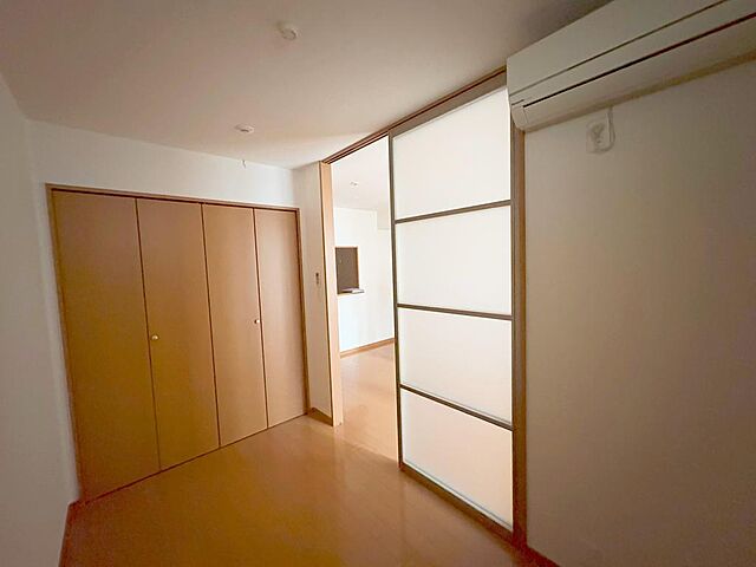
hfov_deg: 102.1
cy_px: 284
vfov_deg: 85.7
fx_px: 306
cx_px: 378
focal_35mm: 14
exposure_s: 1/31
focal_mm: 2.22
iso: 1000
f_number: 2.2
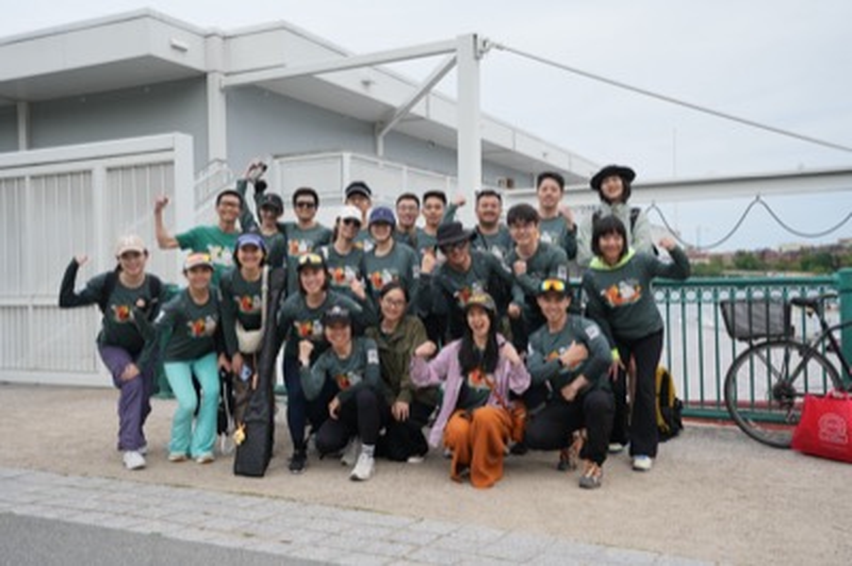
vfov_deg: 37.8
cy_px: 283
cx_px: 426
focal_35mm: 35
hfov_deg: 54.5
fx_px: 828
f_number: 3.5
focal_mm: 35
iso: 400
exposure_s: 1/400
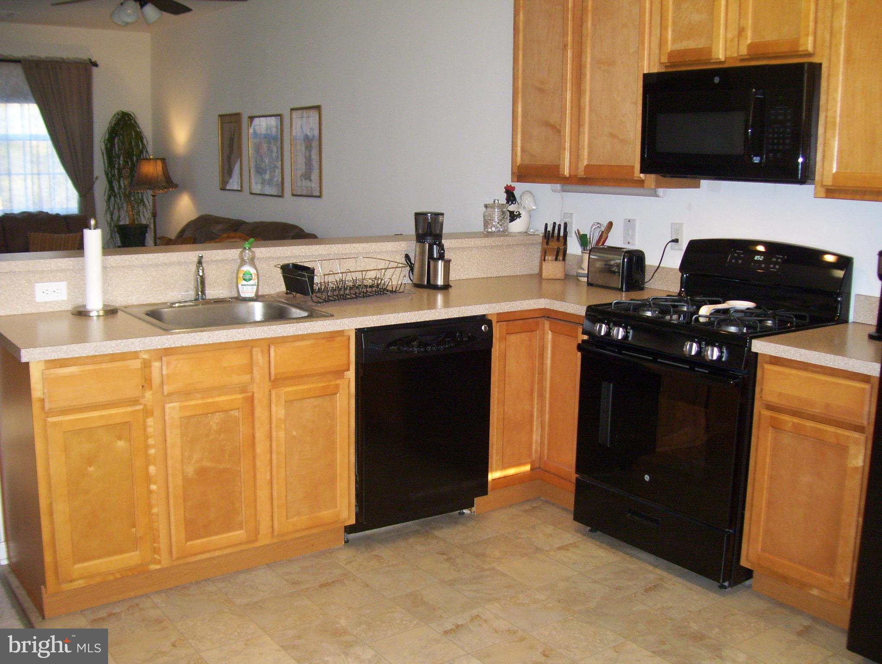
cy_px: 332
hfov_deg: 51.3
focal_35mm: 36
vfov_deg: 39.7
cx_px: 441
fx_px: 919
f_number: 2.7
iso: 200
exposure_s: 1/60
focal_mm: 6
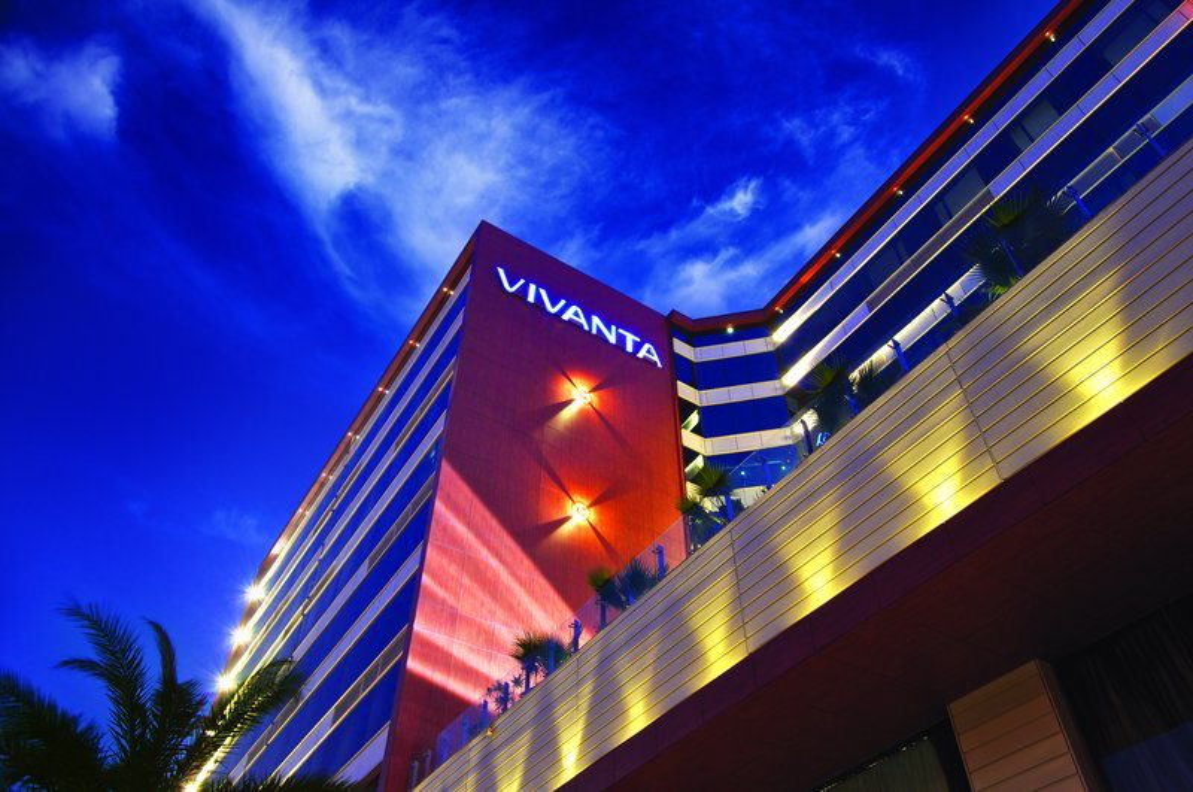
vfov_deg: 36.8
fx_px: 1191
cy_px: 396
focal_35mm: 36
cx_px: 596
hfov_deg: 53.2
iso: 320
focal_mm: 24
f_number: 13
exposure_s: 4
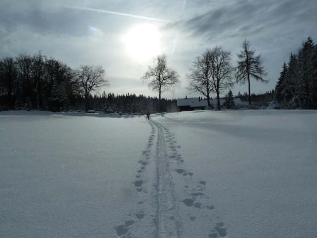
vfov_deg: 54.9
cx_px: 158
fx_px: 229
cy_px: 119
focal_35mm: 25
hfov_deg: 69.4
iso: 80
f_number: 6.3
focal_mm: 4.1
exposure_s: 1/1600
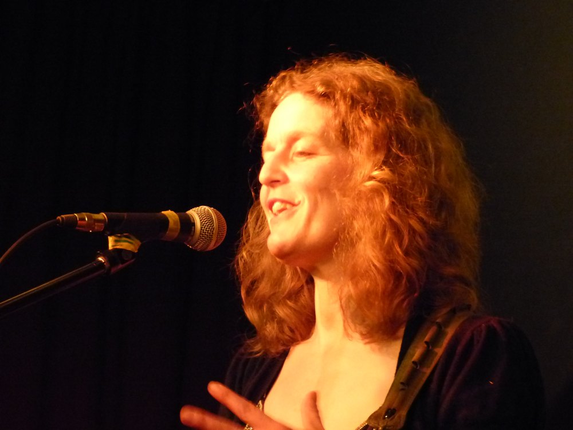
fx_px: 2897
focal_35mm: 175
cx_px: 286
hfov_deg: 11.3
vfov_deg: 8.5
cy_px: 215
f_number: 2.8
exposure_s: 1/50
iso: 1600
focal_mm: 31.5
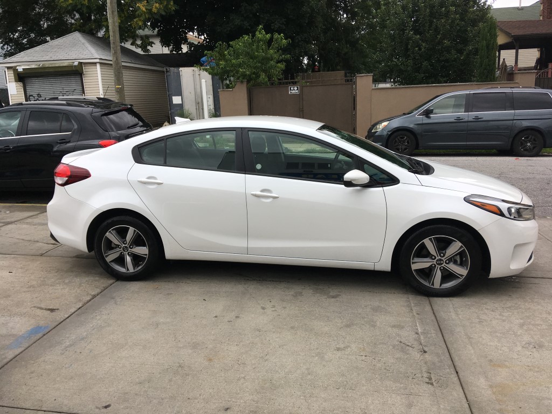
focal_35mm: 29
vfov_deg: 48.2
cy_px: 207
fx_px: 462
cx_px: 276
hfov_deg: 61.7
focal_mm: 4.15
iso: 25
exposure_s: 1/519
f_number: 2.2
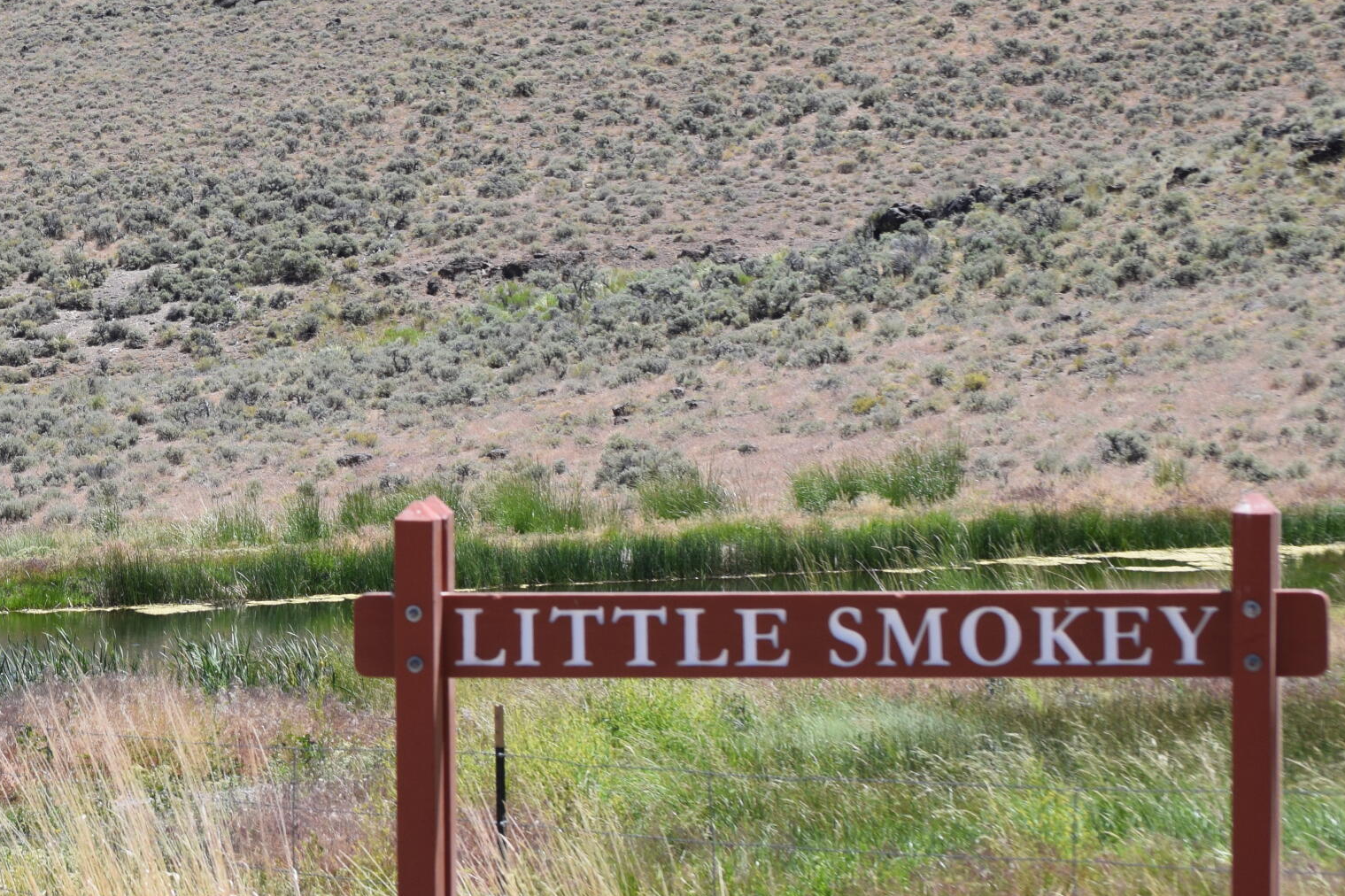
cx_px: 117
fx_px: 6088
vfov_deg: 8.4
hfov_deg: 12.5
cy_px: 274
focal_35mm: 163
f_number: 10
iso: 200
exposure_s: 1/400
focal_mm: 55
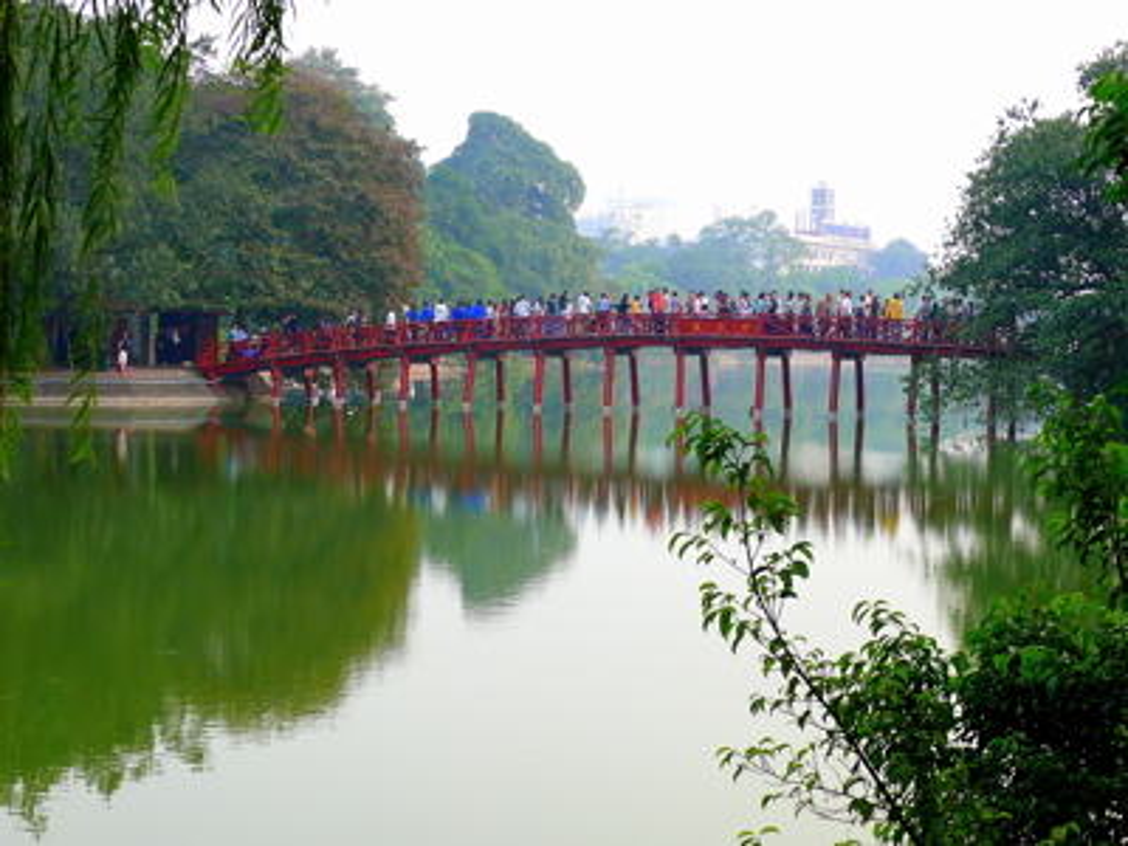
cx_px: 564
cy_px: 423
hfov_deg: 25.0
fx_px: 2542
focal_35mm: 78
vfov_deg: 18.9
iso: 100
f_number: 4.5
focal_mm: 14.9
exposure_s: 1/80
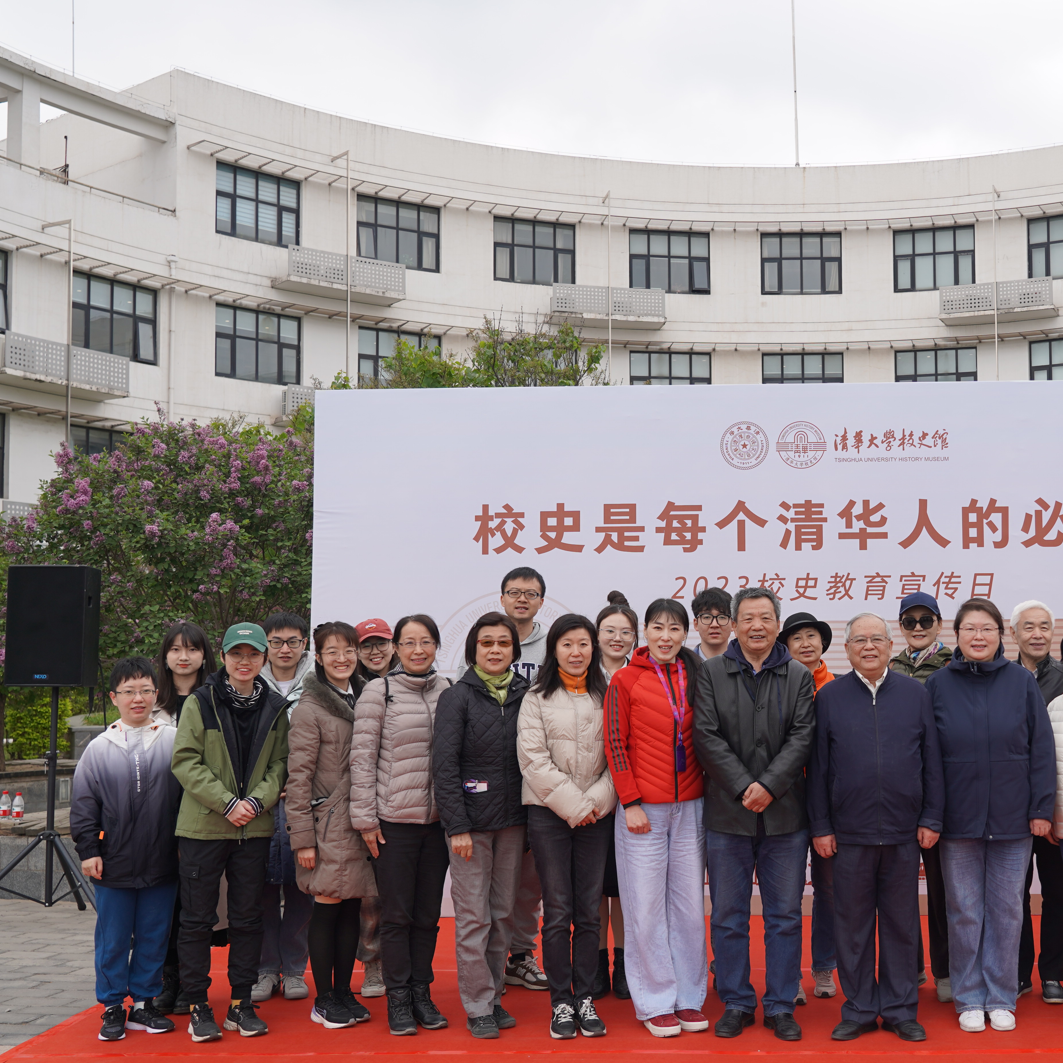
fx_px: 1529
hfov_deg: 37.4
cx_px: 796
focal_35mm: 44
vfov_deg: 38.3
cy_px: 566
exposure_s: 1/400
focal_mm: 32
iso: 100
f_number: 4.5
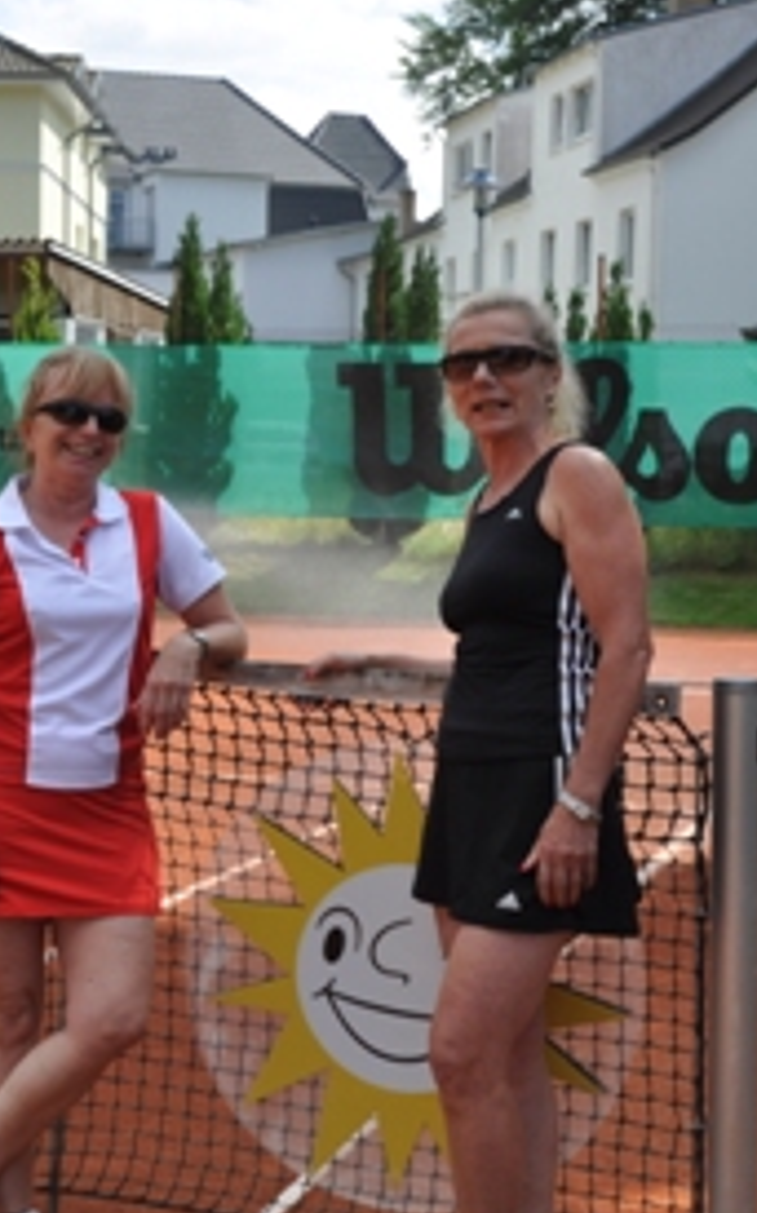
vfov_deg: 29.4
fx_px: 2313
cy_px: 646
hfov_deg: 18.5
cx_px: 217
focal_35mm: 70
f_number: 9
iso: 200
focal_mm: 28
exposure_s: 1/320
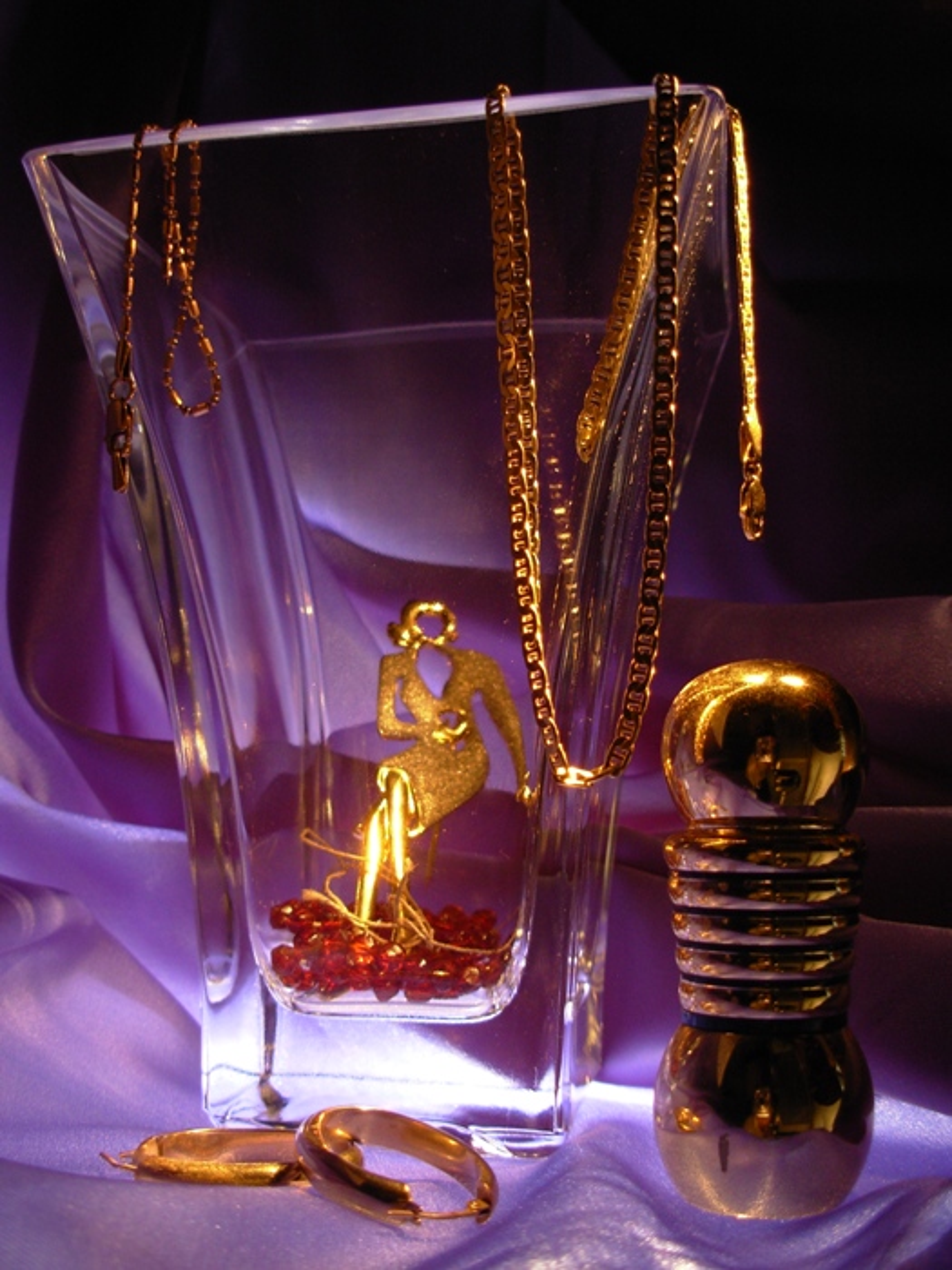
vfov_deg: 49.0
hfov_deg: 37.7
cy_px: 635
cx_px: 476
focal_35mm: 38
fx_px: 1393
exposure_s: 1/4
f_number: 2.9
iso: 77
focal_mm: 6.3
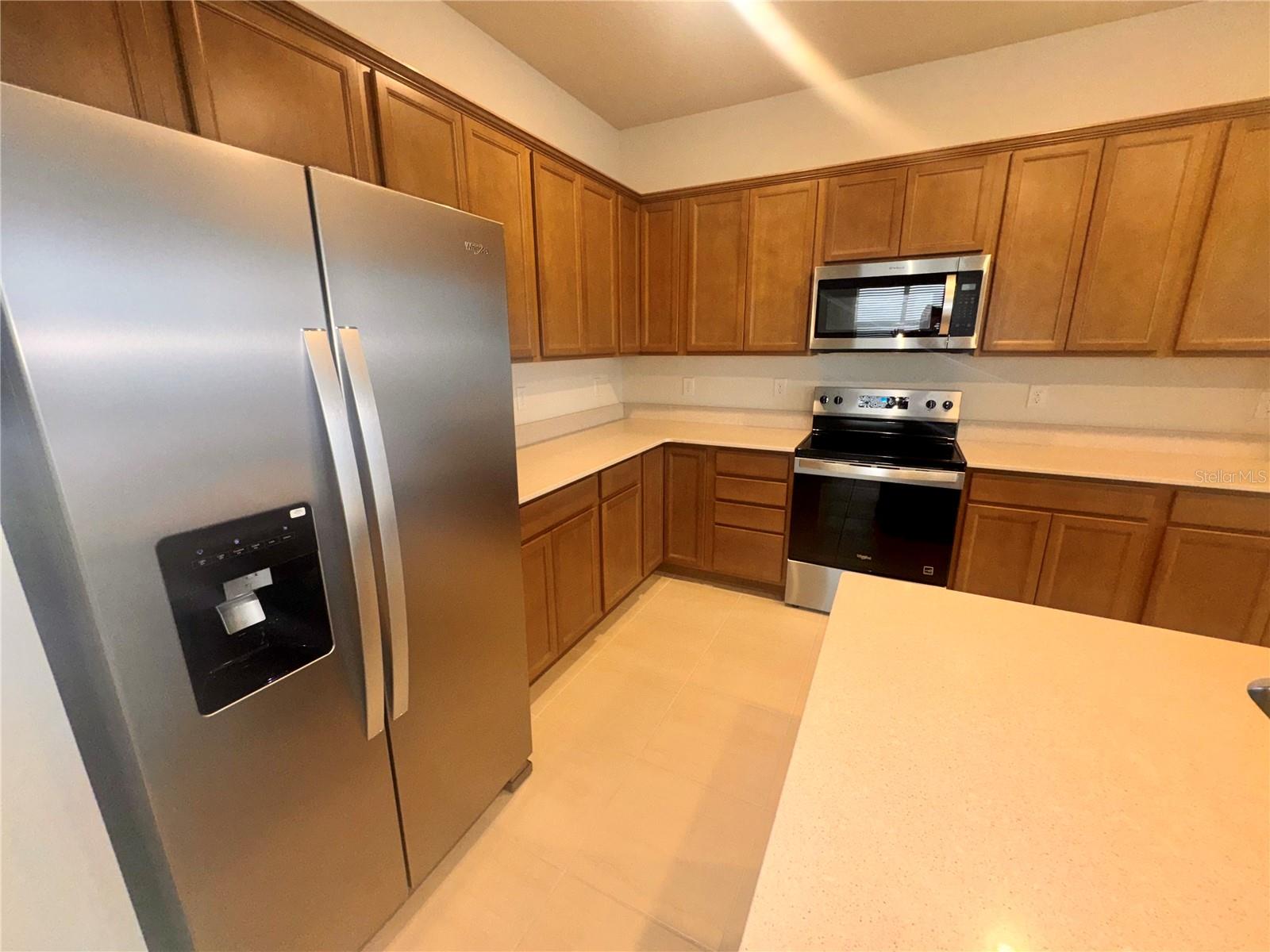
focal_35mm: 14
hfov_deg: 102.1
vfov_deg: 85.7
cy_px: 476
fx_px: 514
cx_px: 635
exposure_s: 1/60
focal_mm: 2.22
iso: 100
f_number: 2.2
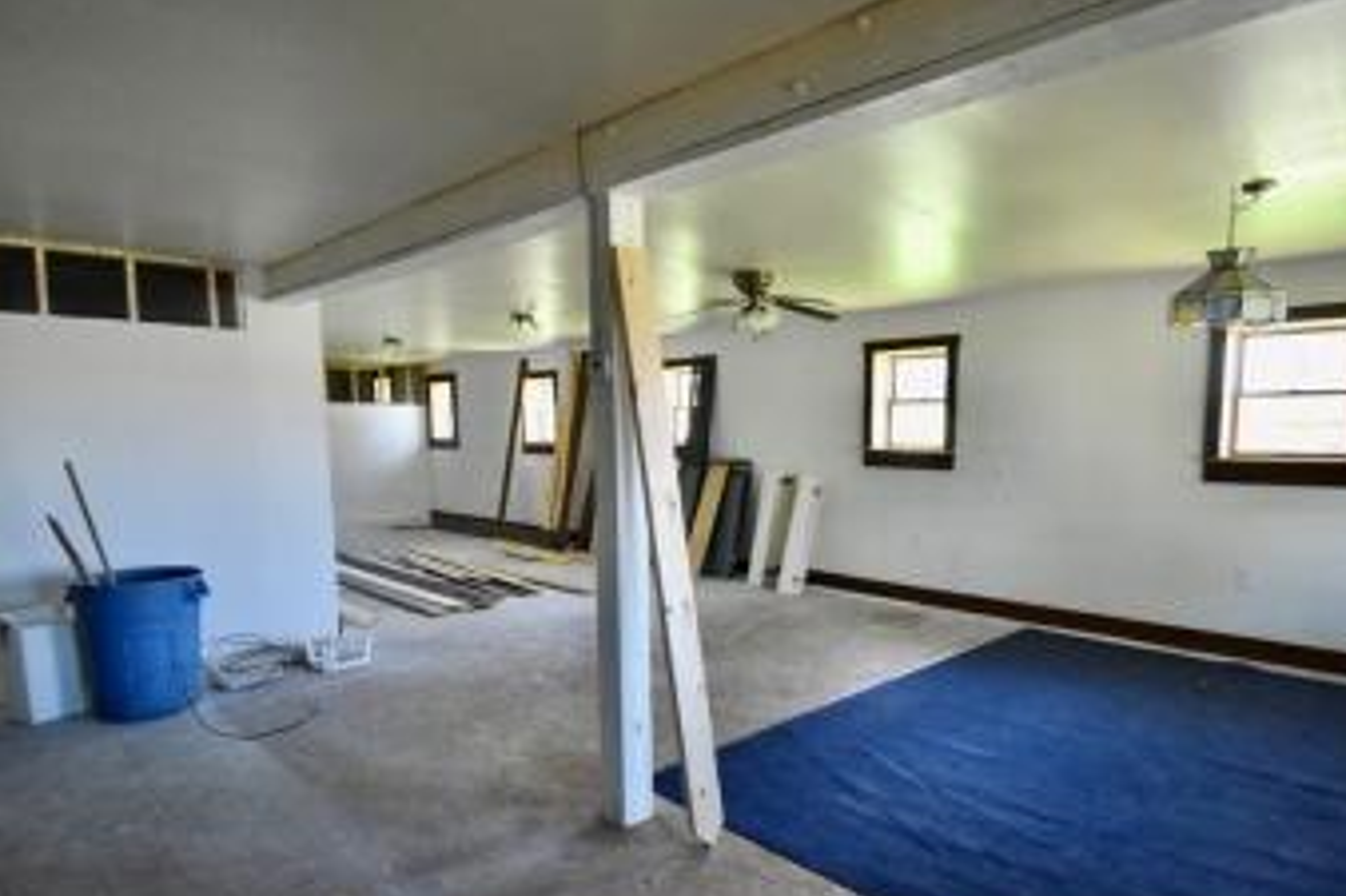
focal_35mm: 20
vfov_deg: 61.5
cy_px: 526
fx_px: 747
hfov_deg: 83.5
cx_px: 765
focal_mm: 10
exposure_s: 1/125
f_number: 4.5
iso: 2000
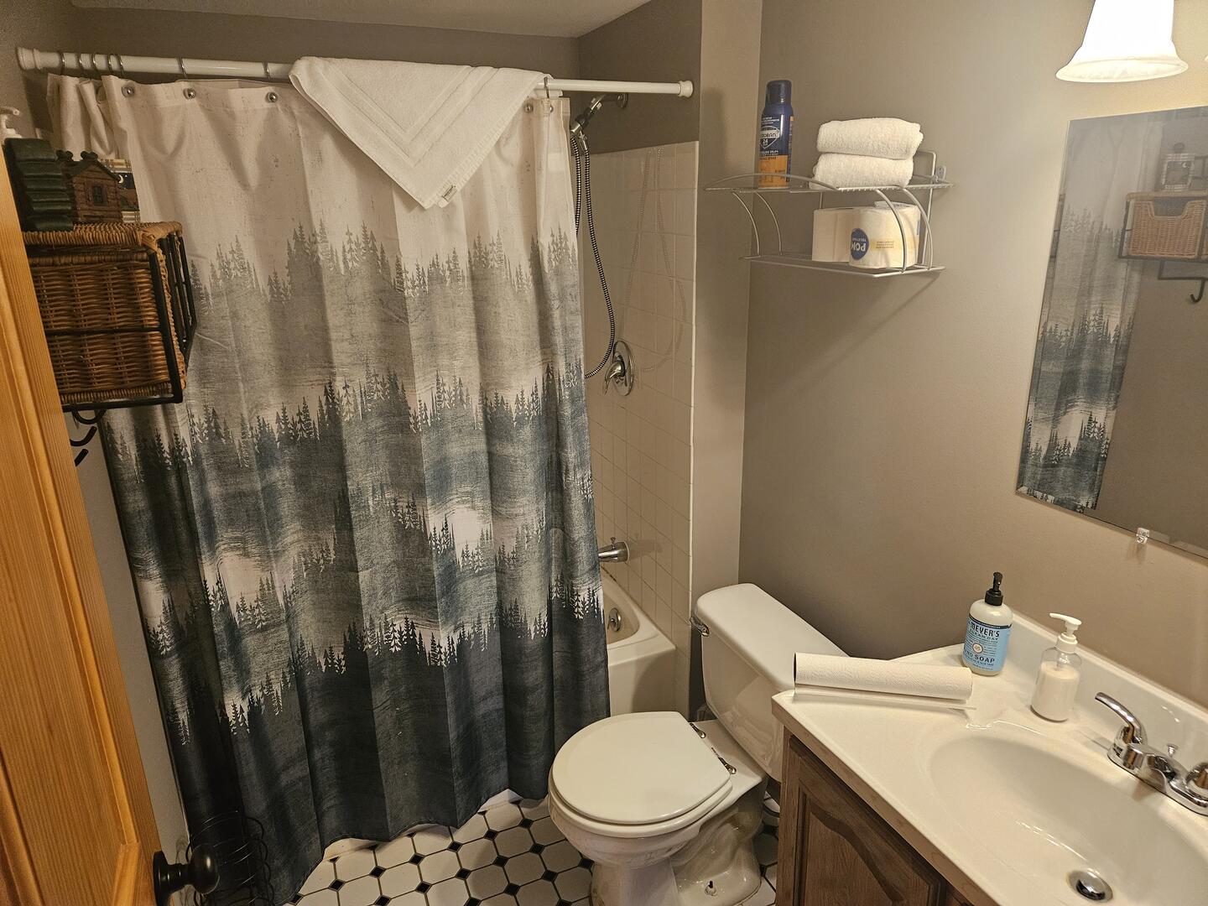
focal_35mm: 23
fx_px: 803
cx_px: 604
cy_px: 453
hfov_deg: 73.9
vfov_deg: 58.9
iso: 640
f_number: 1.8
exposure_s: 1/60
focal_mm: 5.4
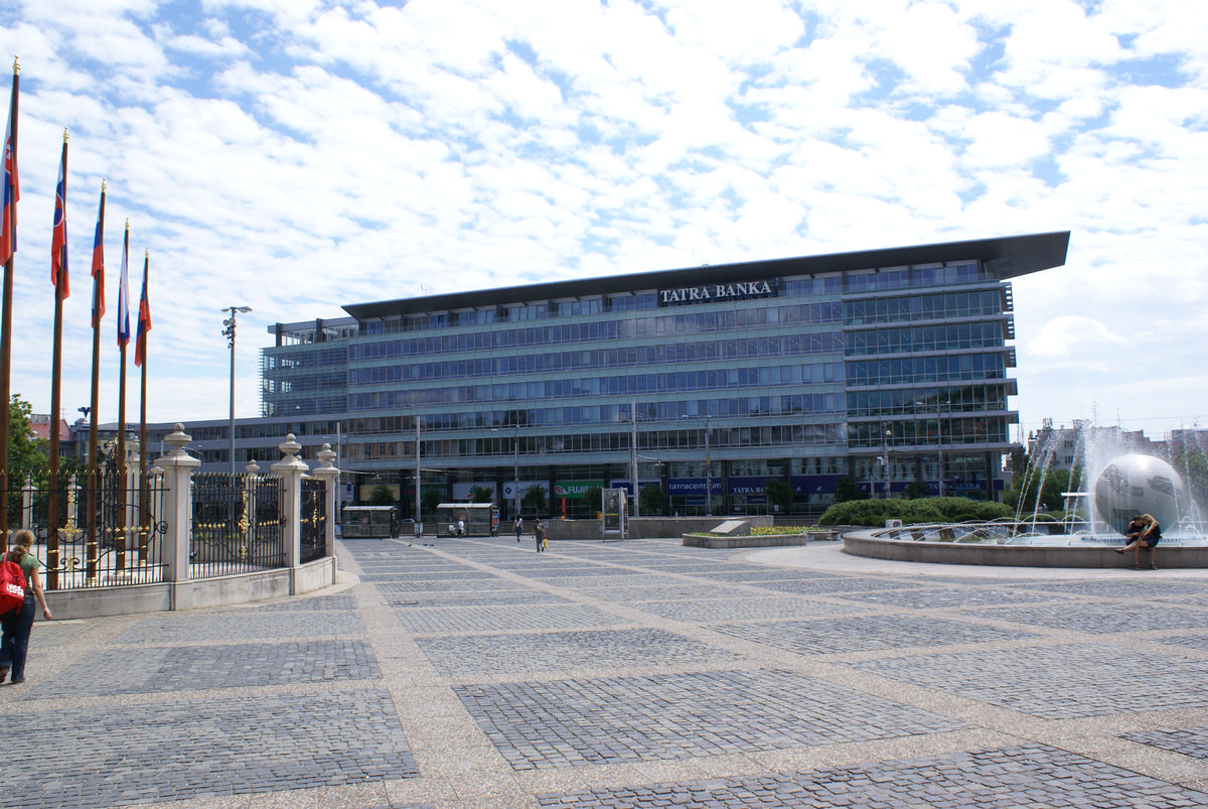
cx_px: 604
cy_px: 404
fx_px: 1008
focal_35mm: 30
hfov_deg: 61.9
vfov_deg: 43.7
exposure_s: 1/200
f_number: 10
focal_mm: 20
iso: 100
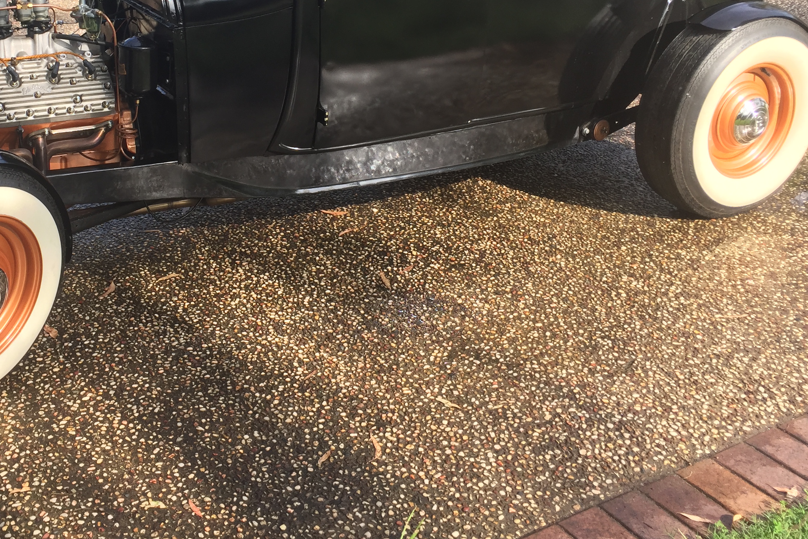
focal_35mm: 44
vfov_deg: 29.8
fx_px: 988
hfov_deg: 43.7
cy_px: 111
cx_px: 250
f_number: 2.2
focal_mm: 4.15
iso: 32
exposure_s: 1/465
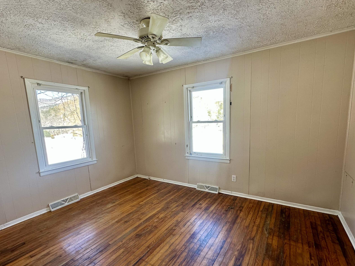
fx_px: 174
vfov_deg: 74.5
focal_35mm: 17
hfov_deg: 91.0
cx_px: 185
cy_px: 147
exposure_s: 1/99
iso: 64
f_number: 2.2
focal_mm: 2.22
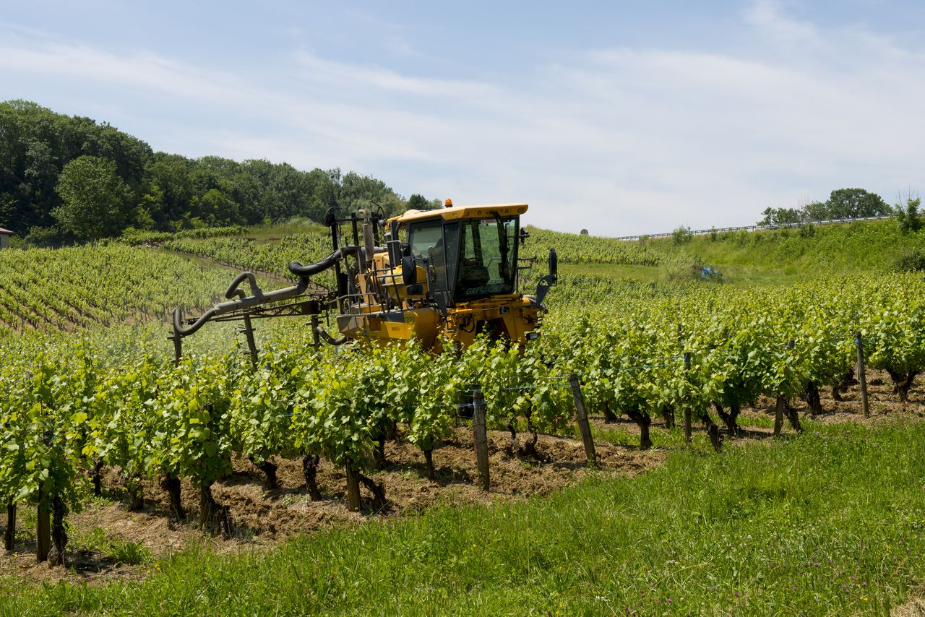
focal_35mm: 50
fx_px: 1285
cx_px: 462
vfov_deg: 27.0
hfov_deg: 39.6
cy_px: 308
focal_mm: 50
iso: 125
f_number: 11
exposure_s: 1/125
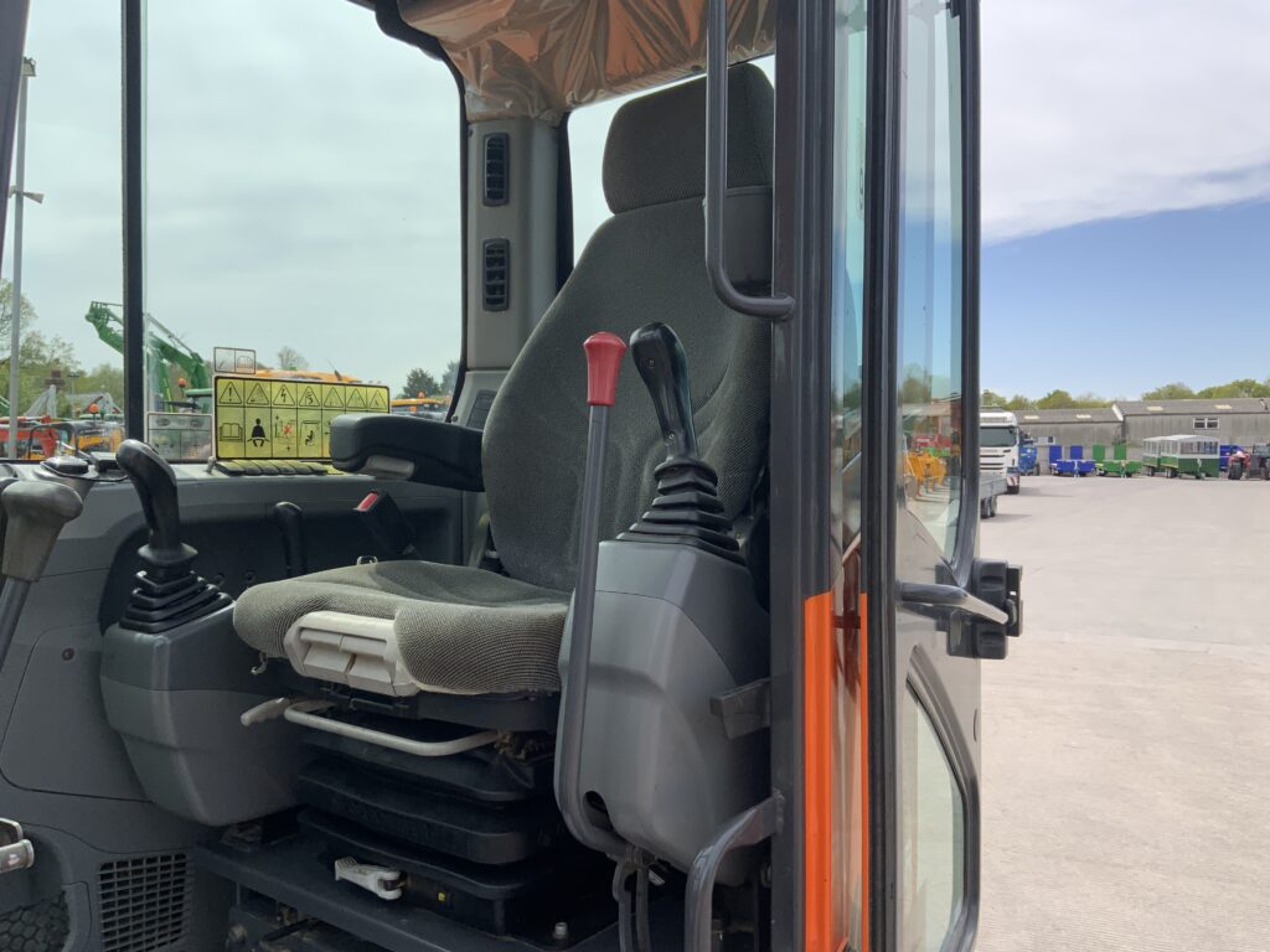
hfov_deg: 61.7
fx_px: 1064
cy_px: 476
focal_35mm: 29
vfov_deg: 48.2
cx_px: 635
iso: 16
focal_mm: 3
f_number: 1.8
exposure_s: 1/1342
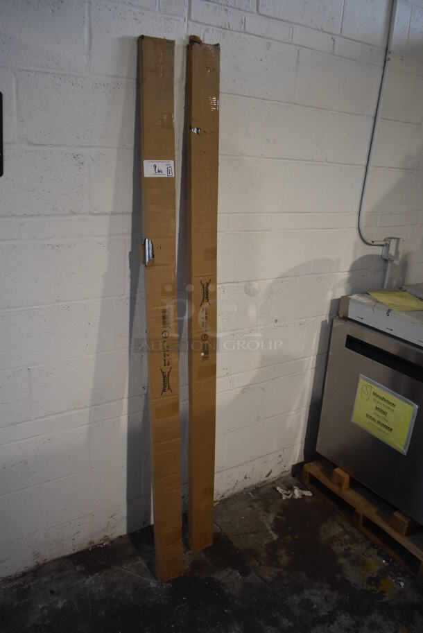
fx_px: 475
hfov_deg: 48.0
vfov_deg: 67.3
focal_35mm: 27
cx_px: 212
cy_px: 316
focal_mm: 18
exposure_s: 1/125
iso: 1400
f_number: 3.5
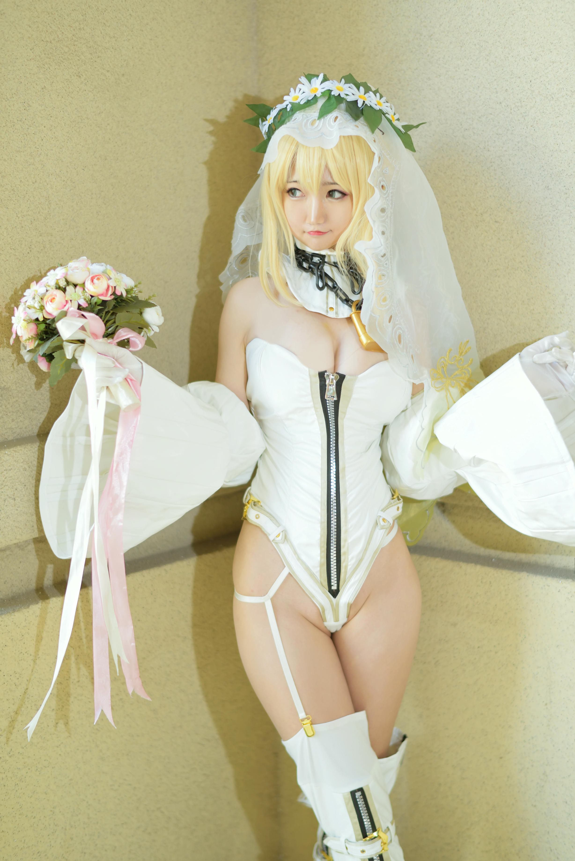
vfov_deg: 34.5
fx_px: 1388
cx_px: 288
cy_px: 430
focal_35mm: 58
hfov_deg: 23.4
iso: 200
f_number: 1.4
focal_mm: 58
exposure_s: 1/500
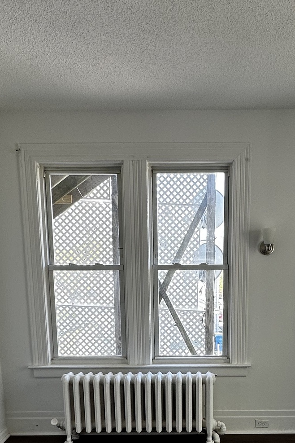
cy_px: 341
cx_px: 192
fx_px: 418
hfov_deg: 38.5
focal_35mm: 34
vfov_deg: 52.9
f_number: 2.2
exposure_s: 1/99
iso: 64
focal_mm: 2.22
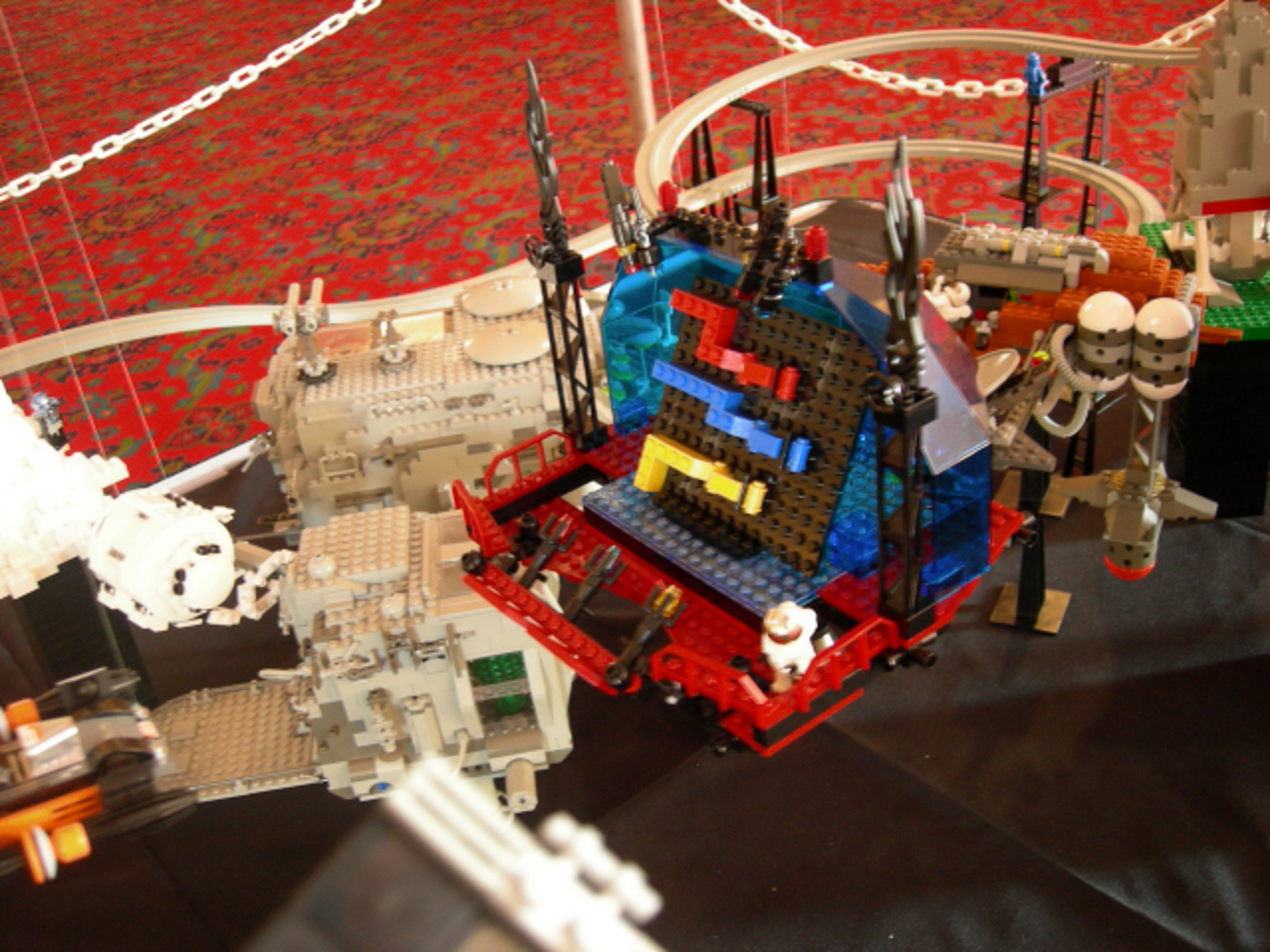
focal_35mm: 36
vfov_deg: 39.7
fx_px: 1321
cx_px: 635
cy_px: 476
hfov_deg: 51.4
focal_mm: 7.5
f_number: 2.7
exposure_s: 1/2.2
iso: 200
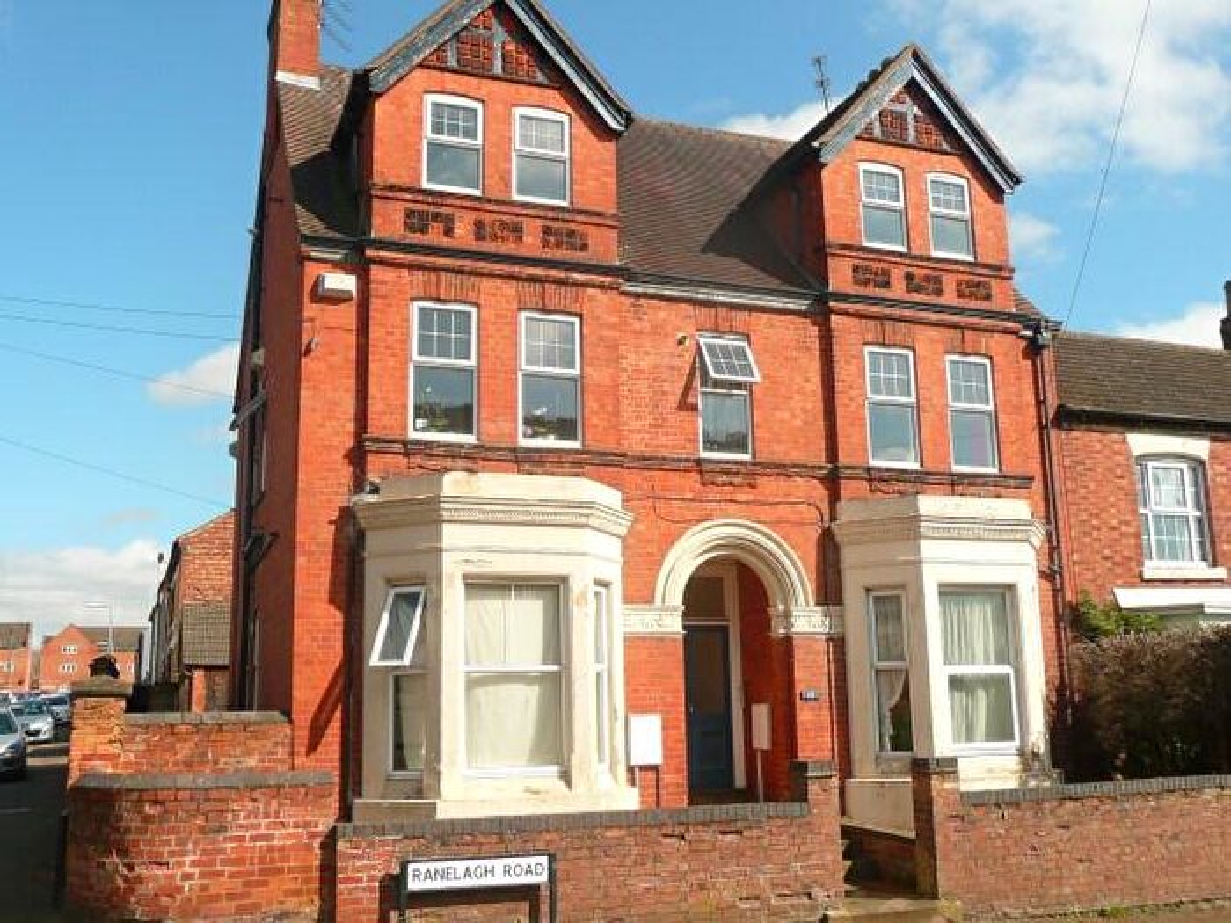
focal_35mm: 36
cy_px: 462
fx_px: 1280
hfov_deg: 51.4
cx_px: 616
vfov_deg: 39.7
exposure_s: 1/640
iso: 100
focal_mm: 5.8
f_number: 9
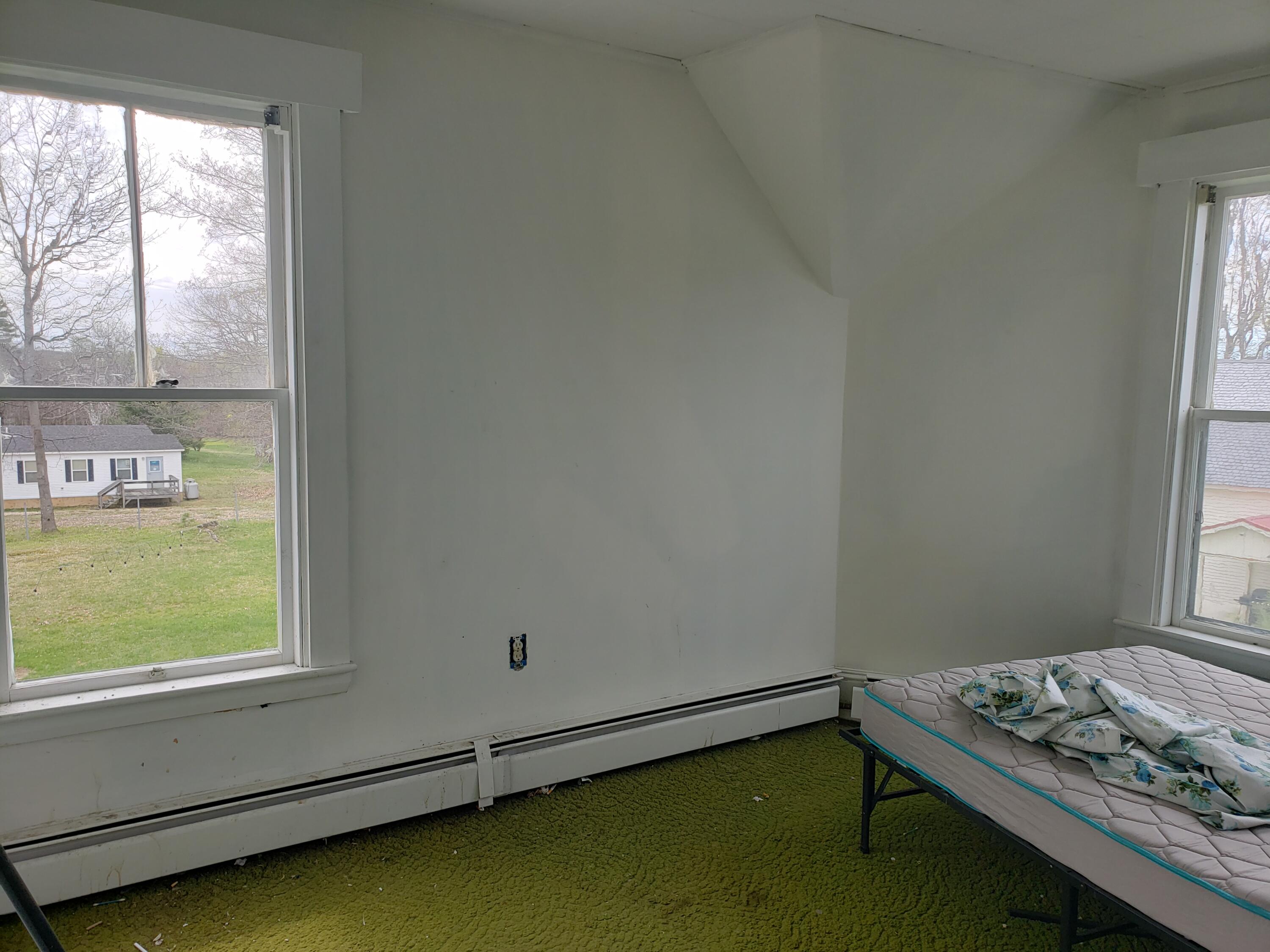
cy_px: 476
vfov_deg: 53.1
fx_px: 954
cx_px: 635
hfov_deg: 67.3
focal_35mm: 26
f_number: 2.4
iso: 50
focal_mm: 4.3
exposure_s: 1/251
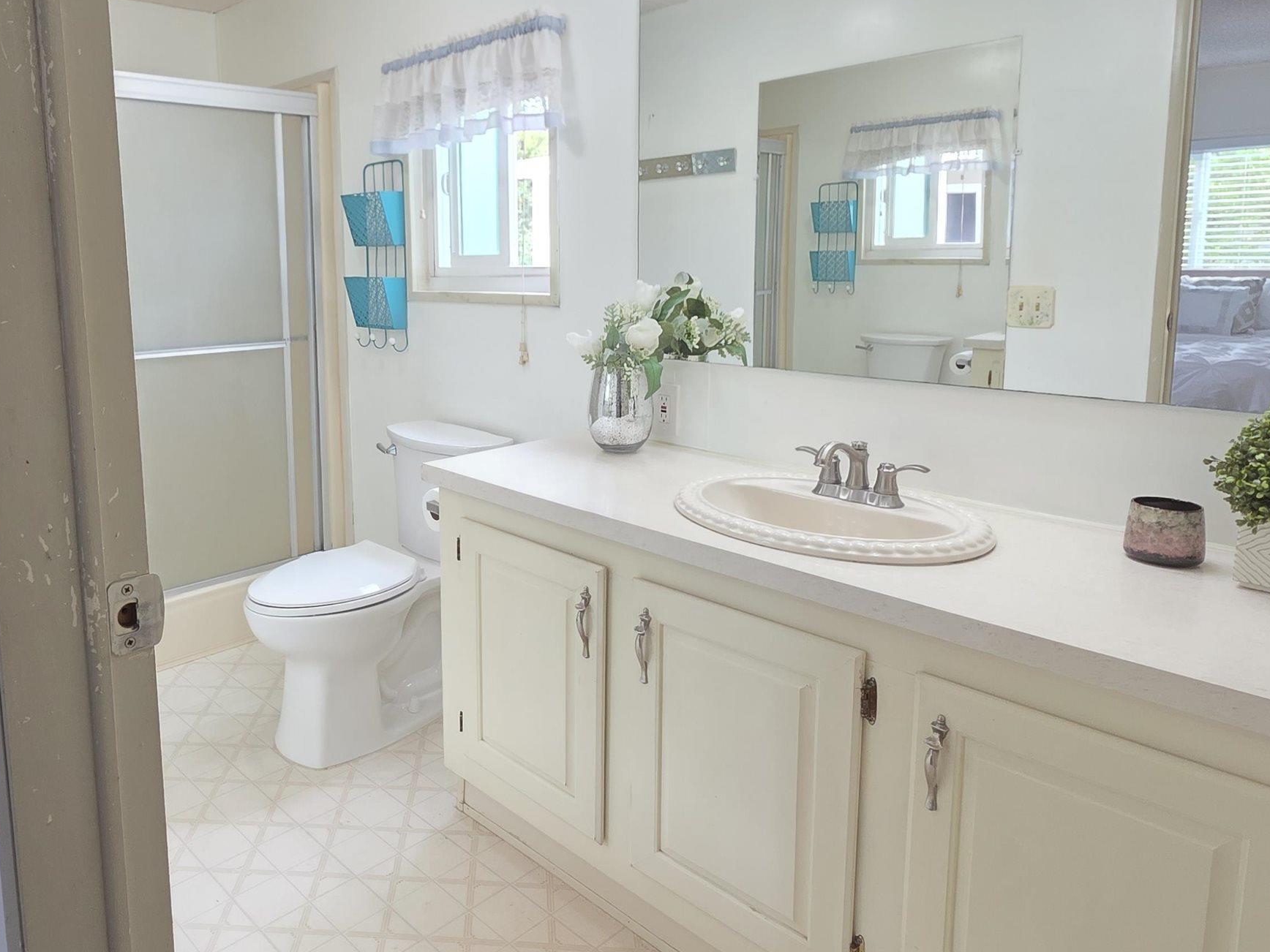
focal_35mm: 23
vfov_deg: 58.4
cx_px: 434
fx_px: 844
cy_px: 379
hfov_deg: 71.9
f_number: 1.9
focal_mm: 2.2
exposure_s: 1/120
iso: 200
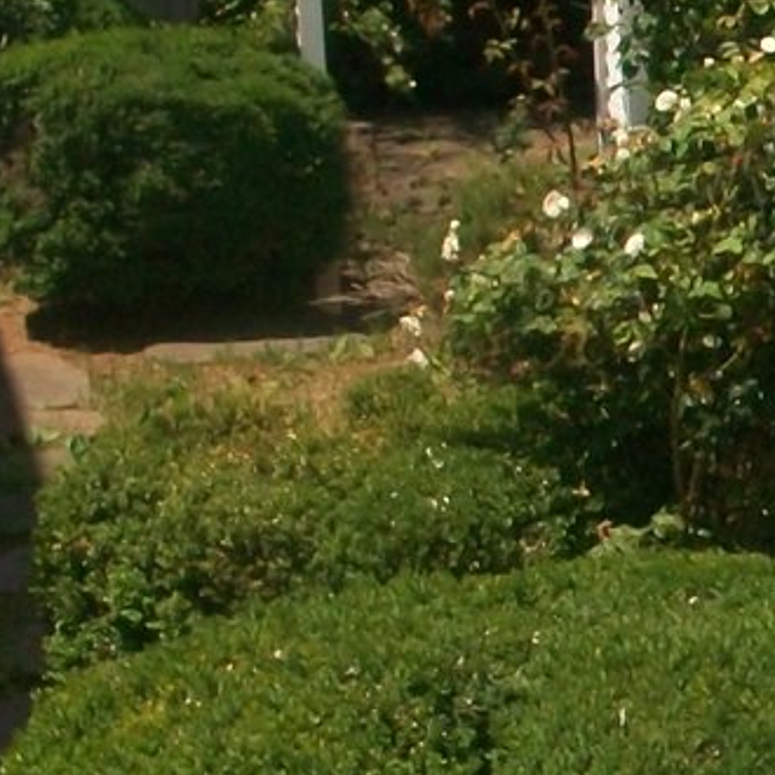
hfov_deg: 11.8
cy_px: 407
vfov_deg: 12.7
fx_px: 3495
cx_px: 1354
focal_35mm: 138
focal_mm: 5.7
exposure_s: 1/500
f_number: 5.5
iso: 80
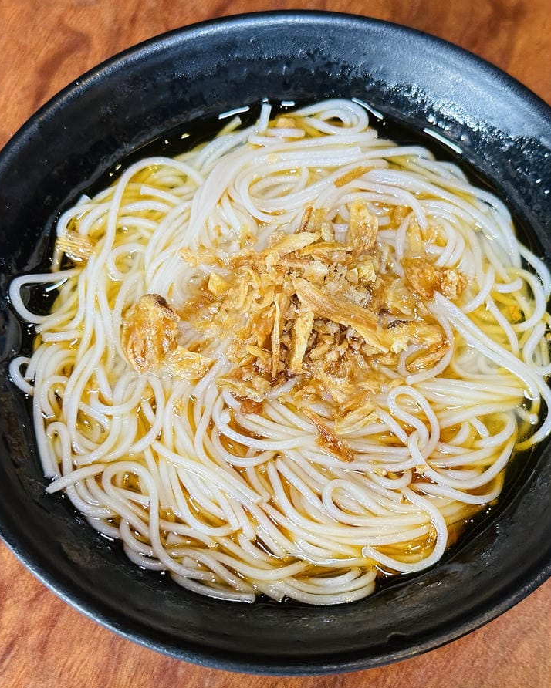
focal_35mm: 63
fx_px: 1284
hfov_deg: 24.2
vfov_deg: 30.0
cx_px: 296
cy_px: 346
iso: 320
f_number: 1.78
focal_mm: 6.86
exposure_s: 1/40
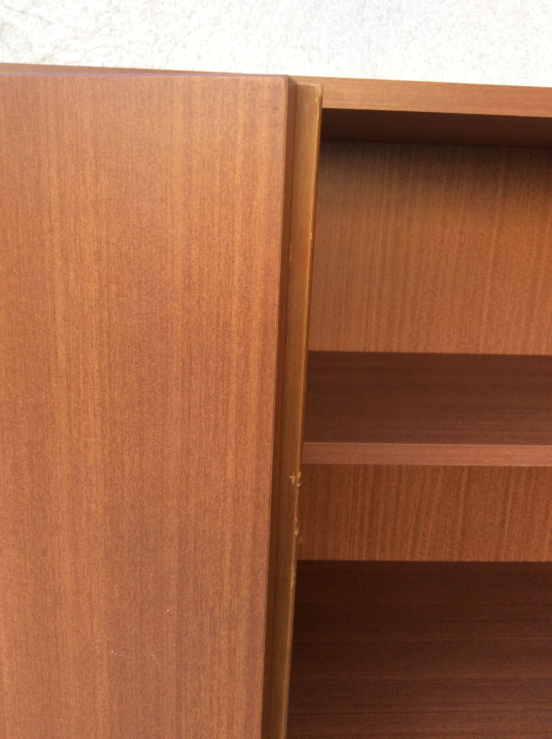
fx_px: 682
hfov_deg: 44.1
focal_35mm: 32
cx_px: 276
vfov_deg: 56.9
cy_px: 370
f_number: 2.4
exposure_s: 1/100
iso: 64
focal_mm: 3.3
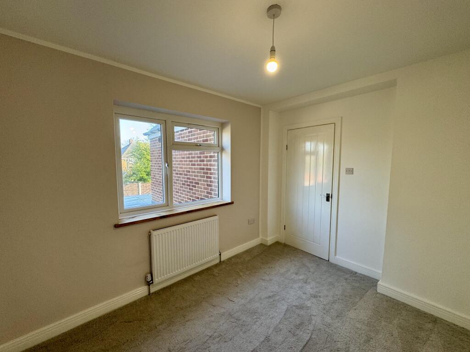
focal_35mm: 14
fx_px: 190
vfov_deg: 85.7
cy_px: 176
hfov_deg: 102.1
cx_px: 235
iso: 100
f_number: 2.2
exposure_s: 1/100
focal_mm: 2.22
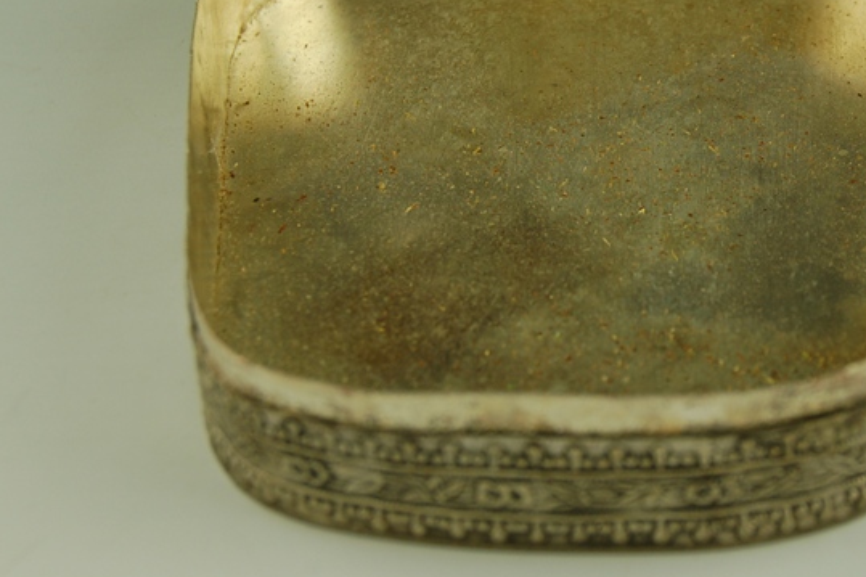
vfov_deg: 15.5
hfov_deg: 23.1
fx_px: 2112
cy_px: 132
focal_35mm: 88
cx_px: 583
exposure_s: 1/125
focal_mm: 35
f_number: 5.6
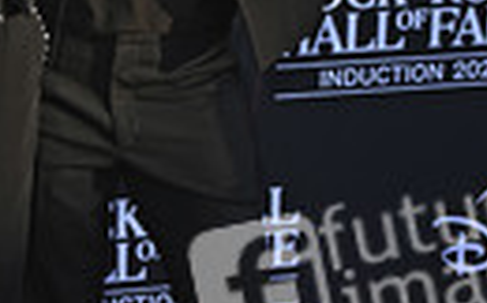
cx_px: 41
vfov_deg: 10.4
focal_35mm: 125
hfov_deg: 16.5
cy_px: 82
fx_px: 1658
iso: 320
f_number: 8
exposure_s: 1/320
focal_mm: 40
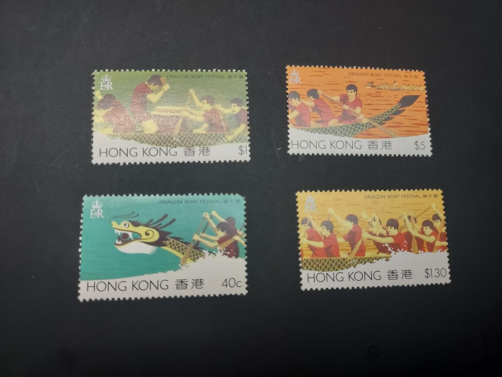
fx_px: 348
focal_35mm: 24
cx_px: 251
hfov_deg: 71.6
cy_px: 188
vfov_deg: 56.8
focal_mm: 4.6
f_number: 1.8
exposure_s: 1/50
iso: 64
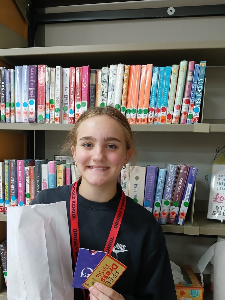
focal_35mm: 30
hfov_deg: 46.8
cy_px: 171
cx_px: 102
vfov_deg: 59.7
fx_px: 260
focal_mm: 3.98
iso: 250
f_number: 1.8
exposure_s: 1/60
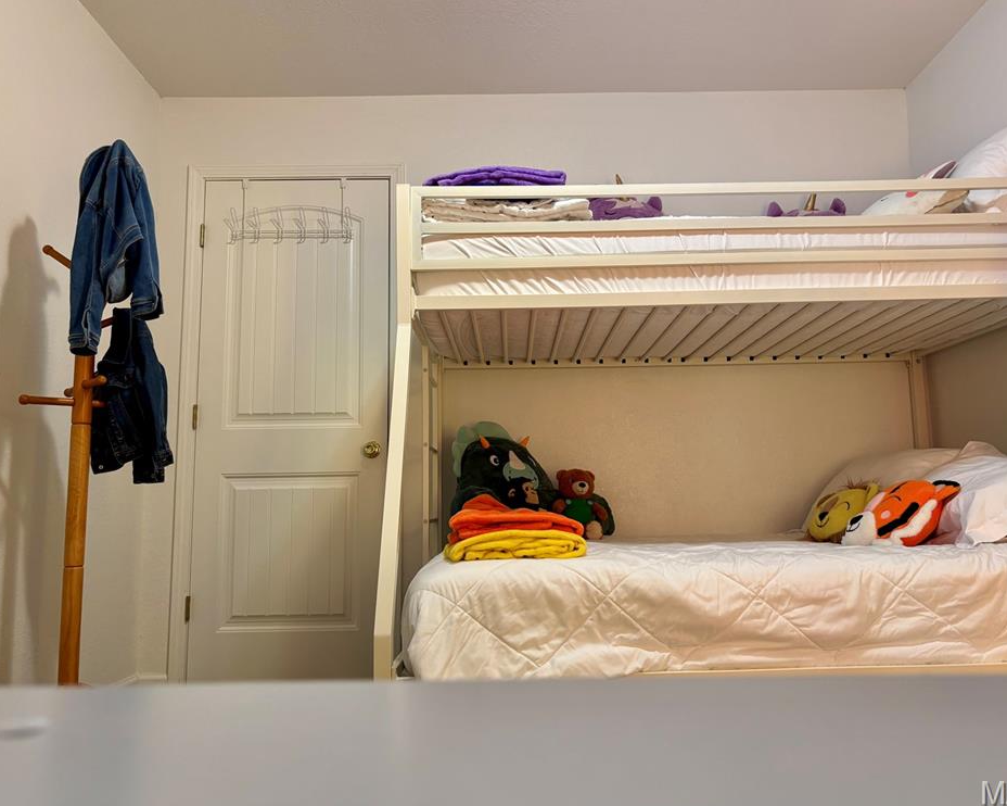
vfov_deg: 51.5
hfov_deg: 62.2
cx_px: 534
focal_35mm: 28
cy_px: 399
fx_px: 834
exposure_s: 1/60
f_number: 1.6
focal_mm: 5.96
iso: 125
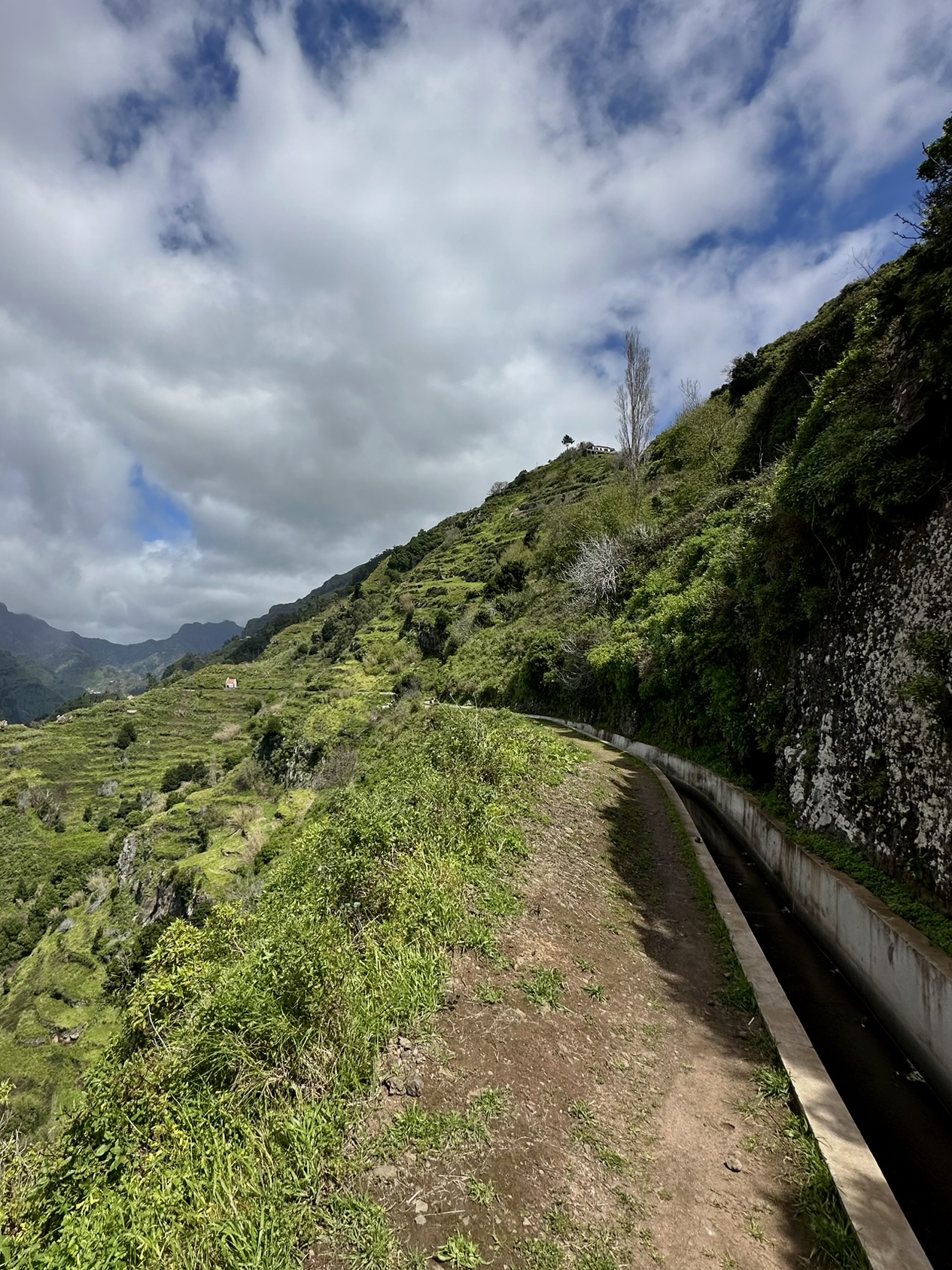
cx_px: 391
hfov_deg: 74.1
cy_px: 575
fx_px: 623
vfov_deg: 90.8
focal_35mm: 17
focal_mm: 2.22
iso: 50
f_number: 2.2
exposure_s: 1/3401
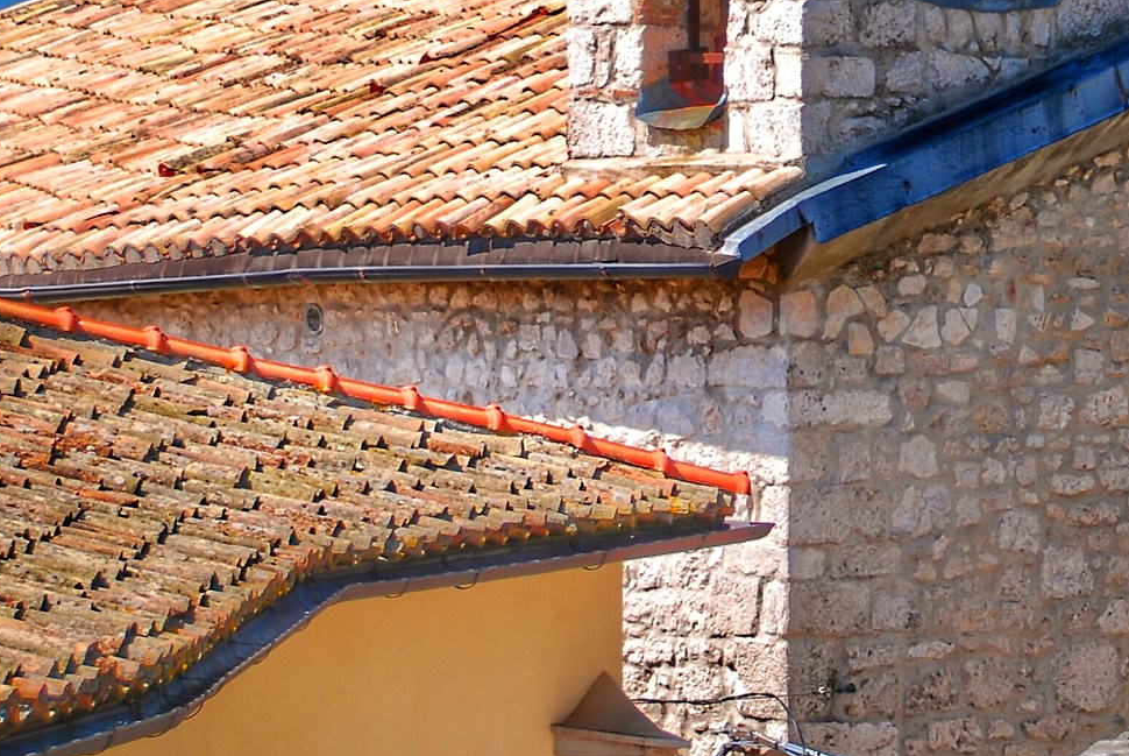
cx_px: 914
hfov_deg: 8.5
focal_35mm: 241
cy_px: -94
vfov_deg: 5.7
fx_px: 7573
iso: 100
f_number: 5.3
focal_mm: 65
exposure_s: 1/320
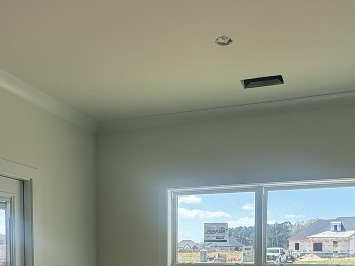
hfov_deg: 46.7
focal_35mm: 40
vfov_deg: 32.4
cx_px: 202
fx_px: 410
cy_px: 280
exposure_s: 1/537
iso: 40
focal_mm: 2.22
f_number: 2.2
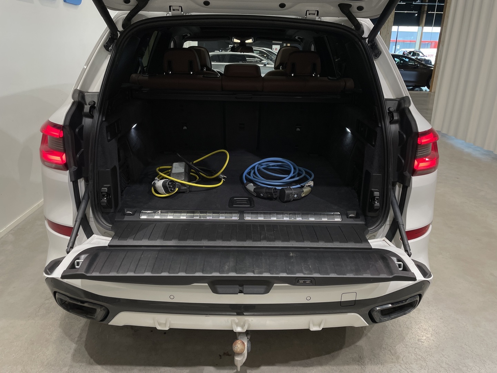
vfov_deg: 53.1
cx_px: 248
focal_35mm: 26
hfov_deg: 67.3
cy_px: 186
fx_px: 373
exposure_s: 1/100
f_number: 1.6
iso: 50
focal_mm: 4.2
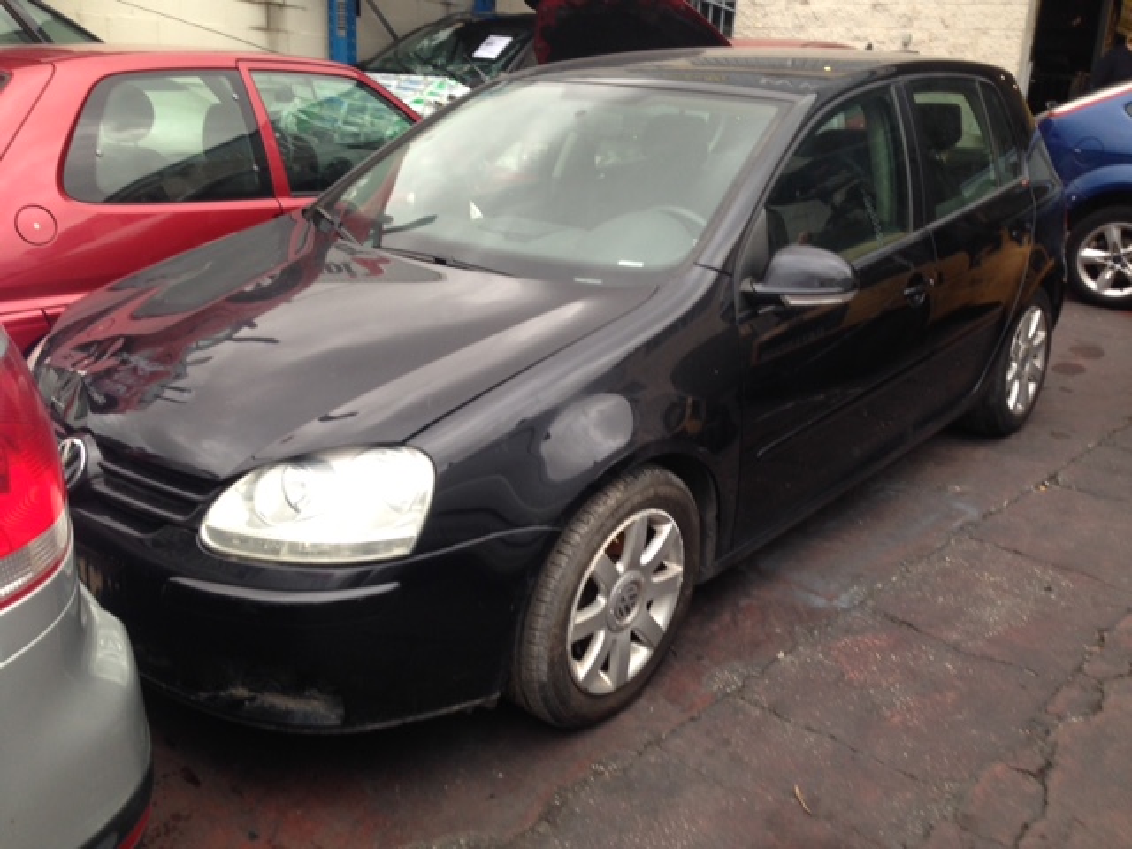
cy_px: 424
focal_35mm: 33
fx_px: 1079
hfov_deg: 55.4
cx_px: 566
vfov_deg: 42.9
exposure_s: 1/24
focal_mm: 4.12
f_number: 2.4
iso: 50
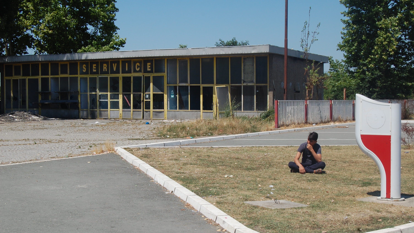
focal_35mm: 66
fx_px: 724
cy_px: 136
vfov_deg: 18.2
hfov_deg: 31.9
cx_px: 207
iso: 200
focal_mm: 42
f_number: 10
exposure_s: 1/400
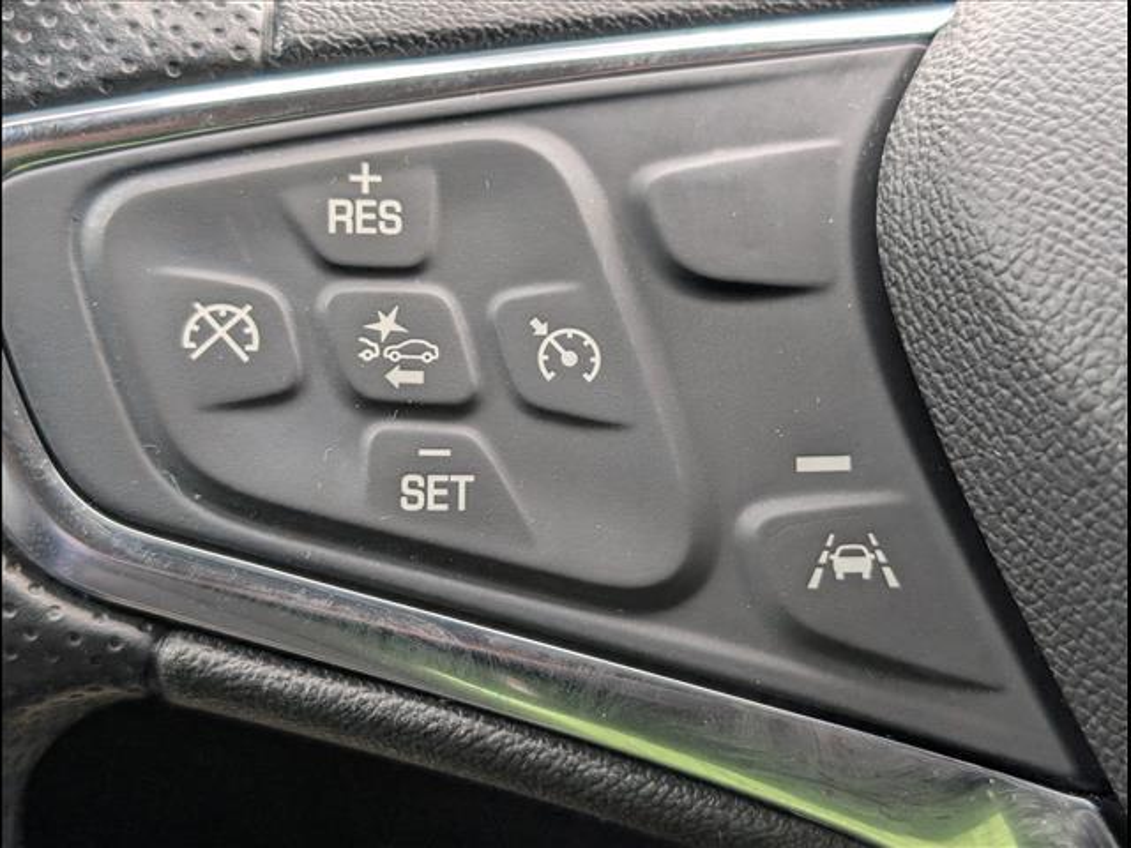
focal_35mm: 49
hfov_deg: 38.9
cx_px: 566
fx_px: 1601
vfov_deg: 29.7
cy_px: 424
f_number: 1.68
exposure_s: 1/125
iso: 78
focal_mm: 6.9
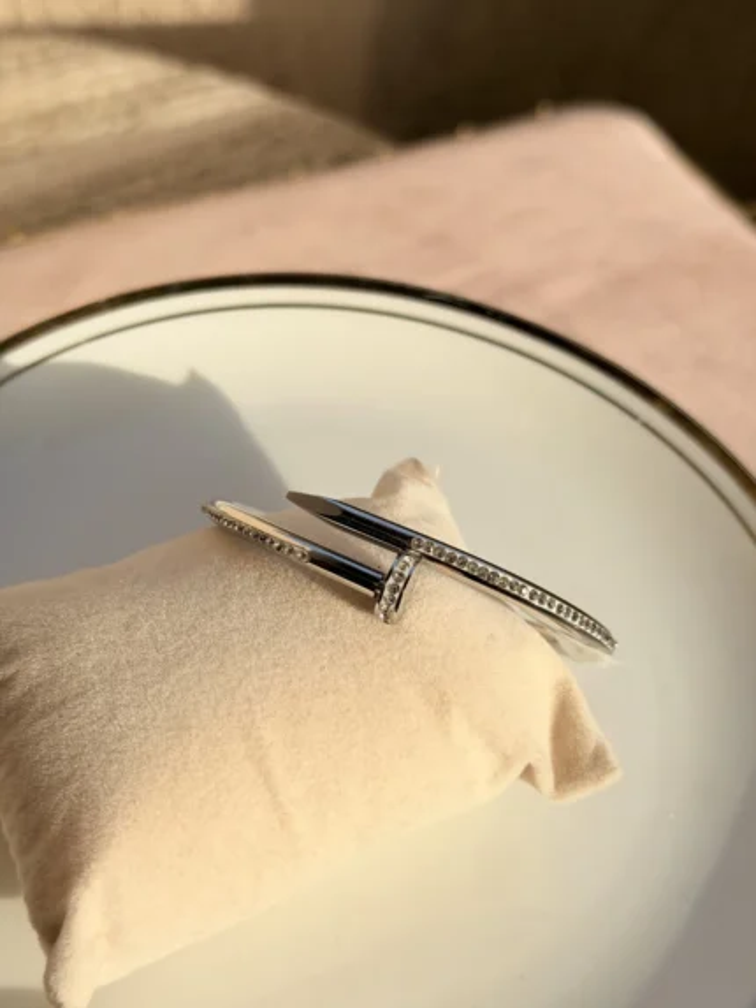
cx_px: 378
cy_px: 504
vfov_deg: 39.6
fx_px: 1397
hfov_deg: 30.3
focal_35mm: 48
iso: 64
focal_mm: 6.76
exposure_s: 1/3378
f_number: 1.78
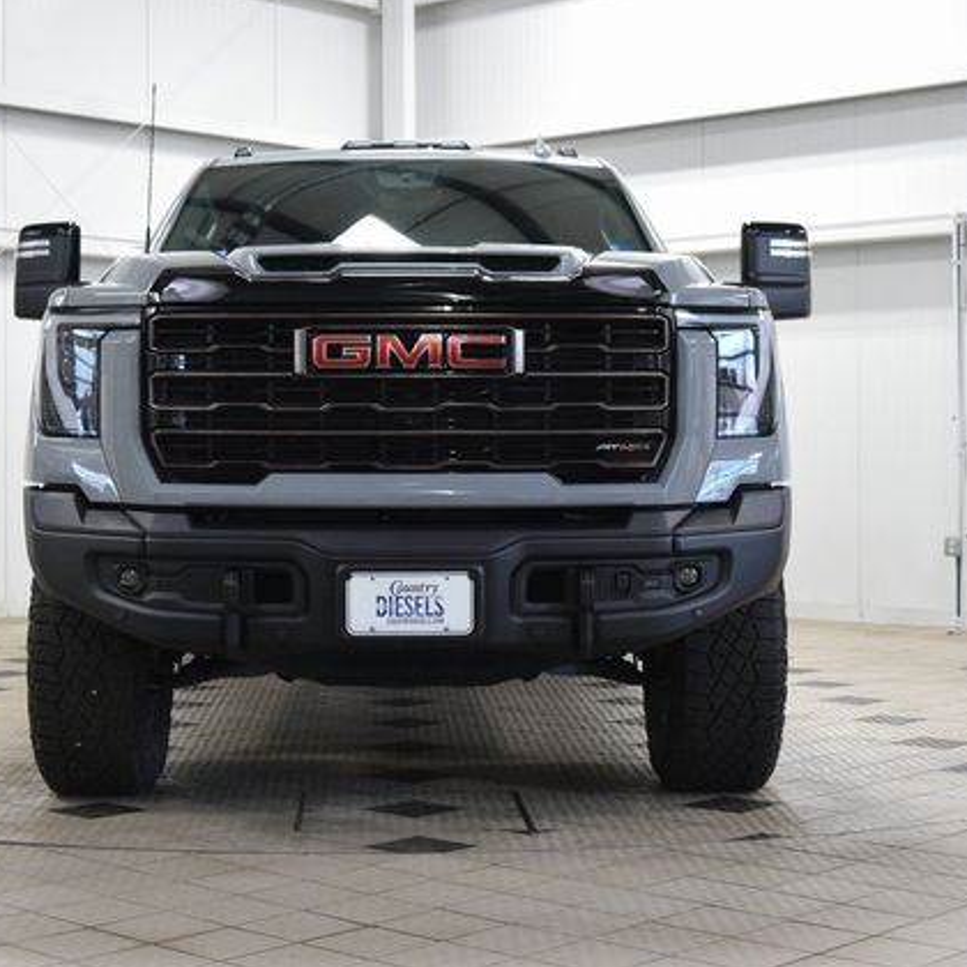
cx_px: 412
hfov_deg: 26.1
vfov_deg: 26.1
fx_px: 2086
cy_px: 482
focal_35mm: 66
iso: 1600
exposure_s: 1/60
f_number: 5
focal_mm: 34
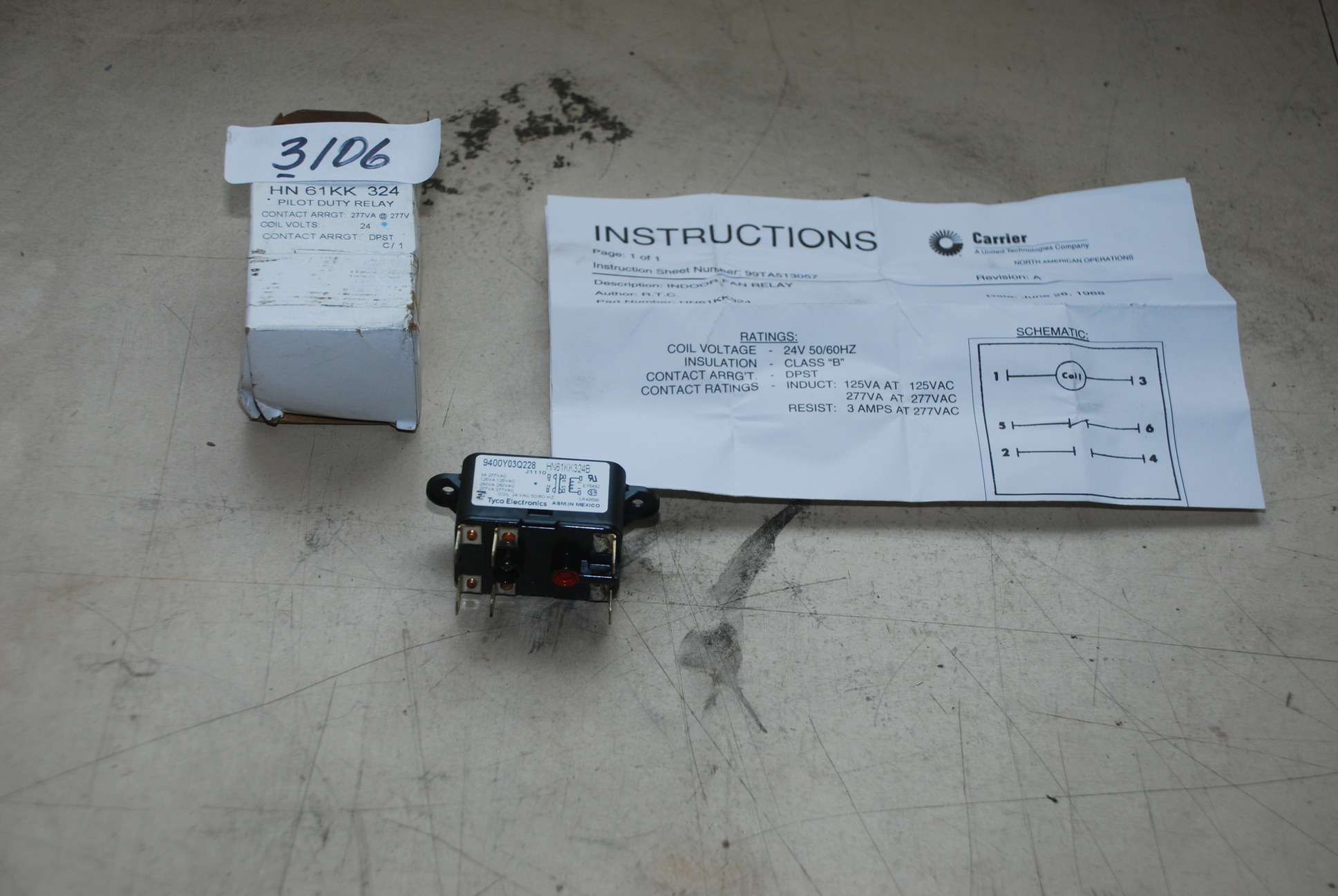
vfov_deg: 20.7
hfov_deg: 30.5
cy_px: 448
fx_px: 2456
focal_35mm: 66
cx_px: 669
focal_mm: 44
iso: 200
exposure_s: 1/60
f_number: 4.8
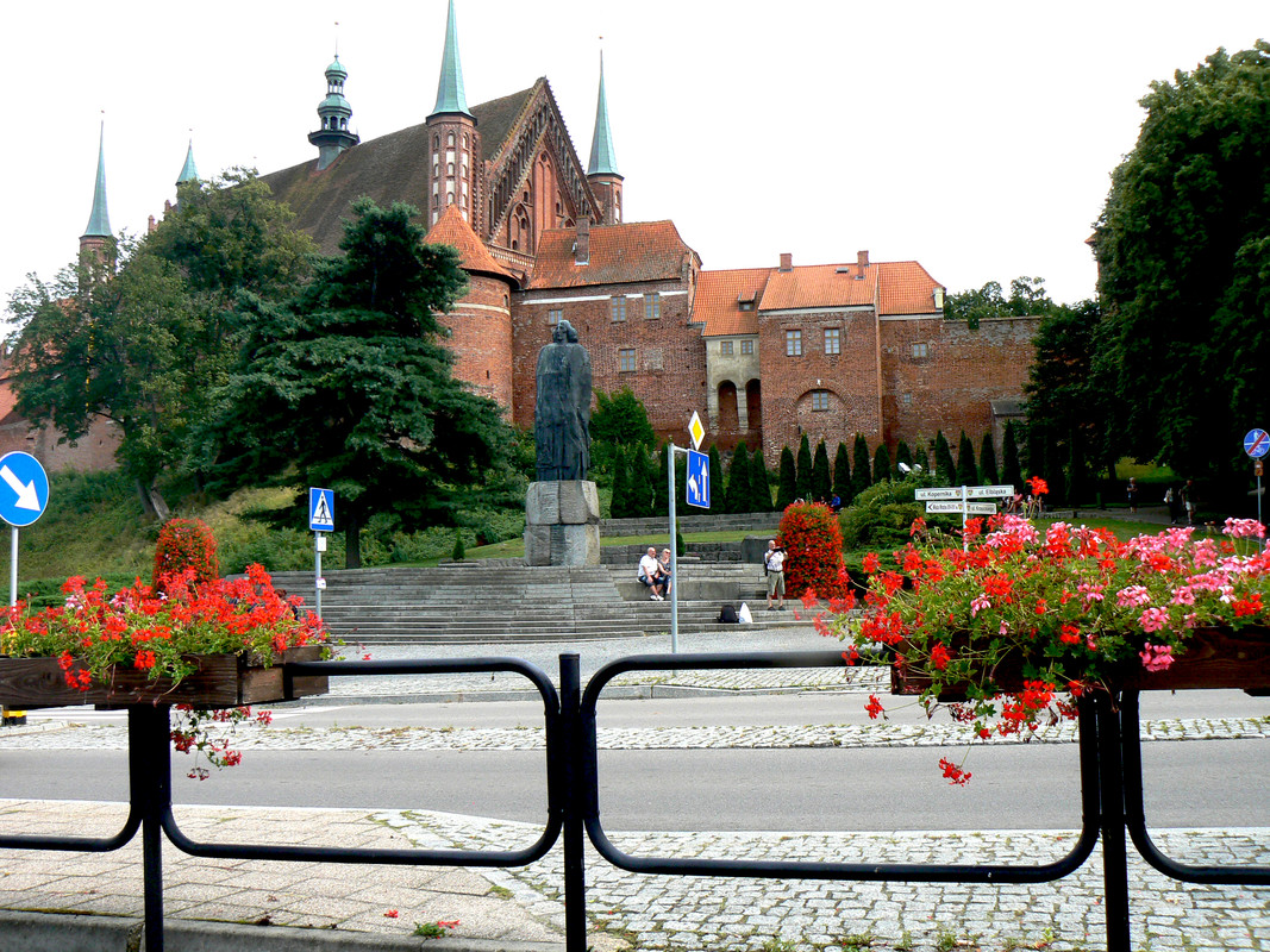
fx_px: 1321
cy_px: 476
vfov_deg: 39.6
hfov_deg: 51.4
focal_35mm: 36
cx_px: 635
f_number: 5.6
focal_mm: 6
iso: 80
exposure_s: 1/320
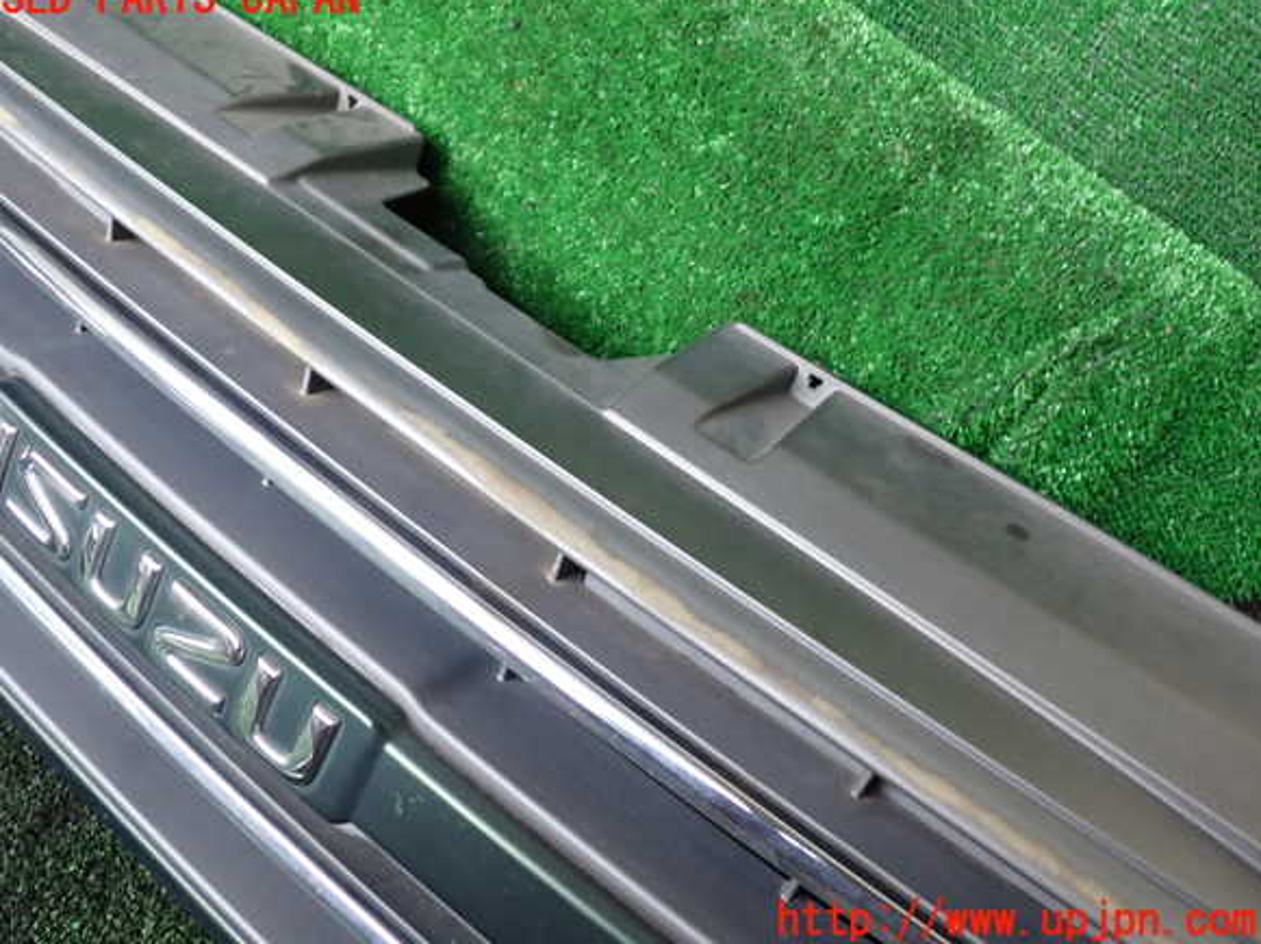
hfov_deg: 58.4
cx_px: 616
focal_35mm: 31
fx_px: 1129
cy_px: 460
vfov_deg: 45.4
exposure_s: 1/30
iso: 500
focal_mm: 5.4
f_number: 2.3
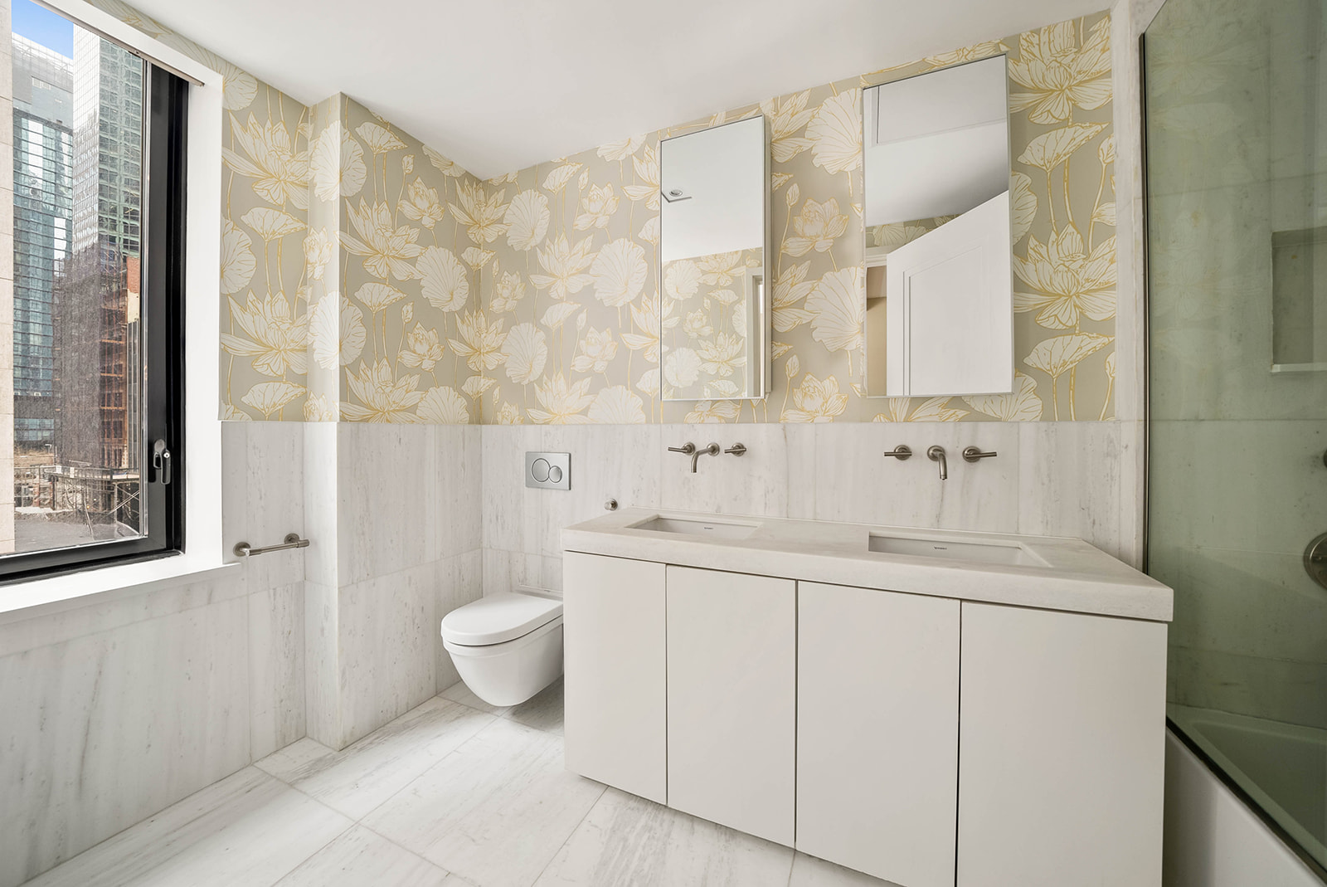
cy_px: 444
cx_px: 664
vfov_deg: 90.1
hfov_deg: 112.6
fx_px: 443
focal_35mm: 12
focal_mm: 12
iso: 200
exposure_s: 1/3
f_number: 5.6
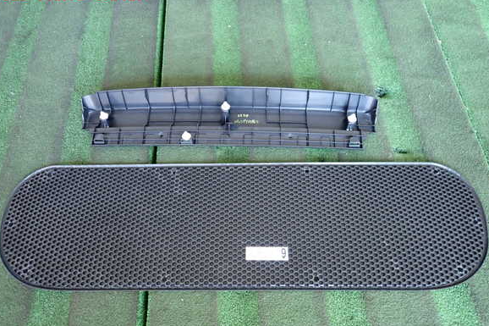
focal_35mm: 27
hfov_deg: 67.4
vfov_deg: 47.9
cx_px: 241
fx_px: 367
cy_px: 174
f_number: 2
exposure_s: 1/30
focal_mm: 4.5
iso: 500
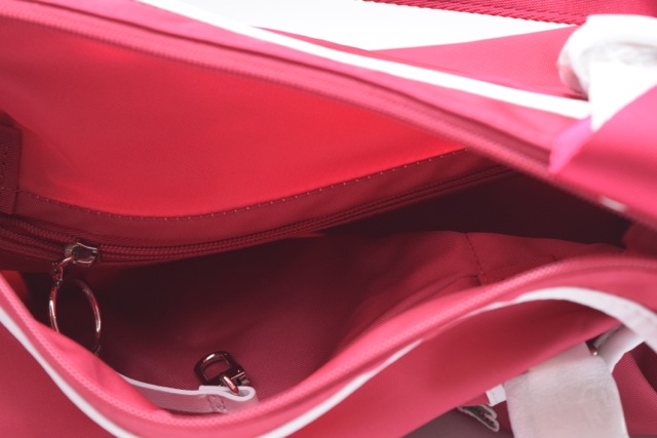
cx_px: 328
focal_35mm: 82
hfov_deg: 24.6
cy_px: 219
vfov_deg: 16.6
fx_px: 1506
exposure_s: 1/125
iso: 800
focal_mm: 55
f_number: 5.6
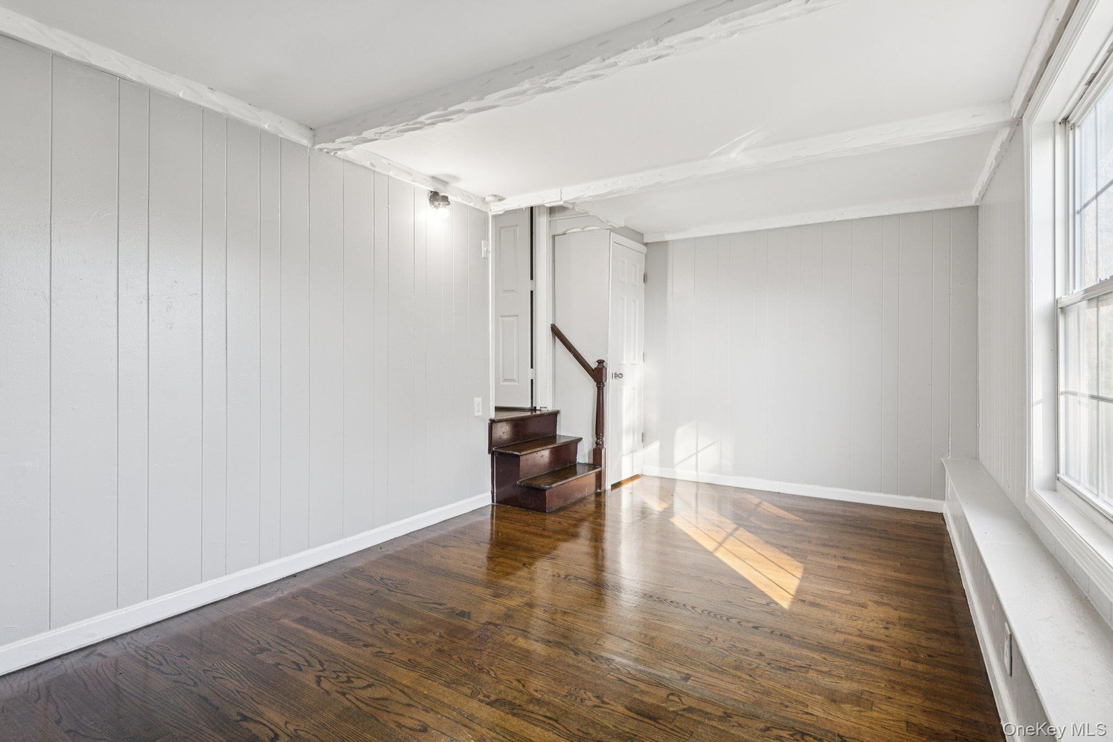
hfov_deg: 90.0
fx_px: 556
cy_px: 371
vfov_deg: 67.4
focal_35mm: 18
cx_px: 556
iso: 250
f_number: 8
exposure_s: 1/15
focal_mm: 18
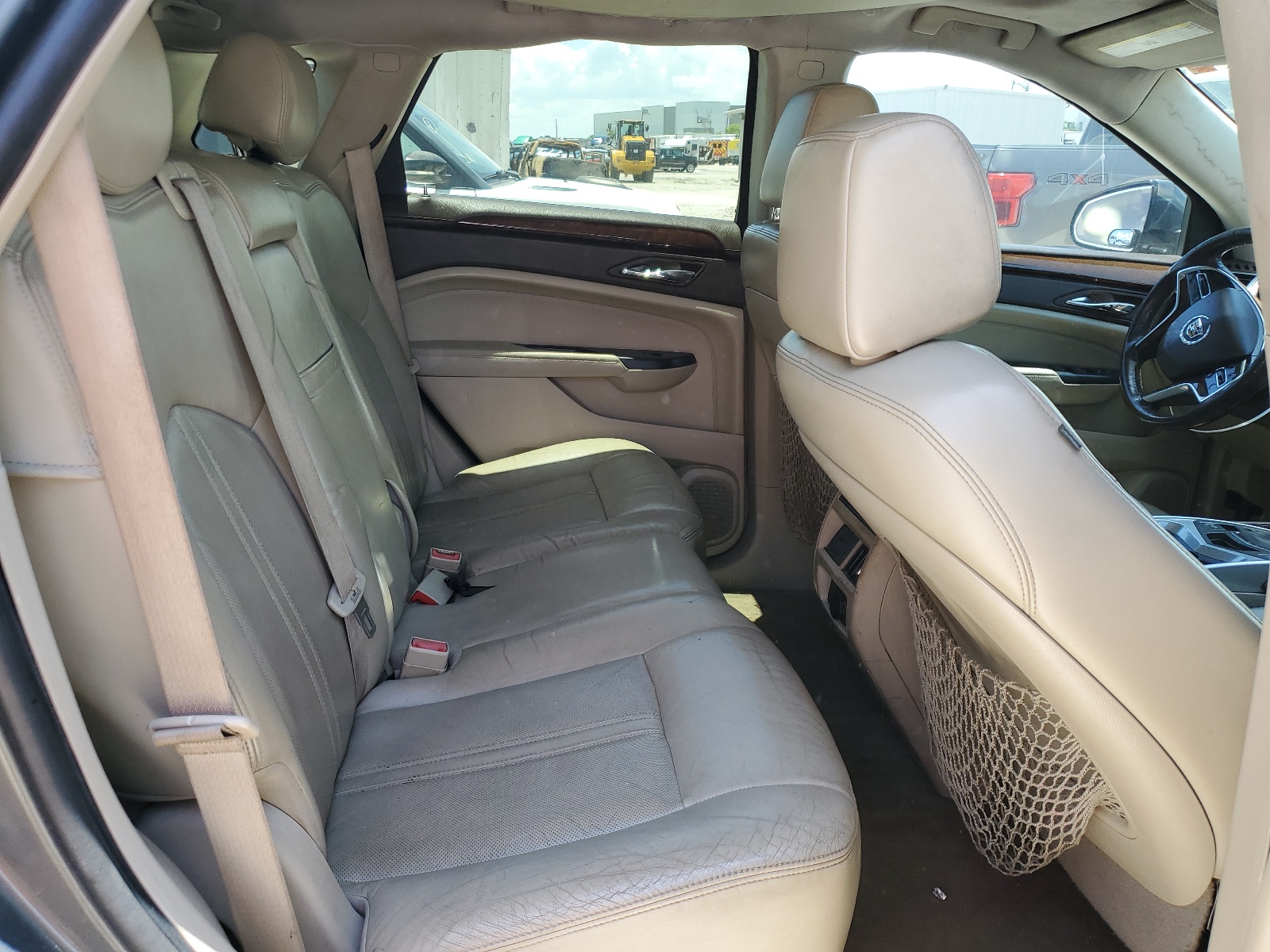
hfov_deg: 67.3
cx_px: 635
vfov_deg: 53.1
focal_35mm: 26
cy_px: 476
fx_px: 954
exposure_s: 1/222
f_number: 1.5
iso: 50
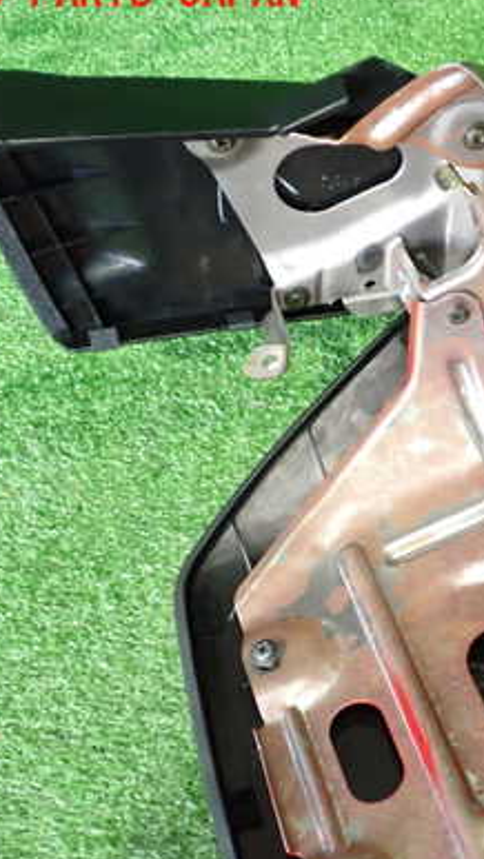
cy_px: 464
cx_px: 562
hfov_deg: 20.9
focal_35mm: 54
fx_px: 1231
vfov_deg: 38.5
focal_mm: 5.79
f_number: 2.4
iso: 640
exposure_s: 1/30
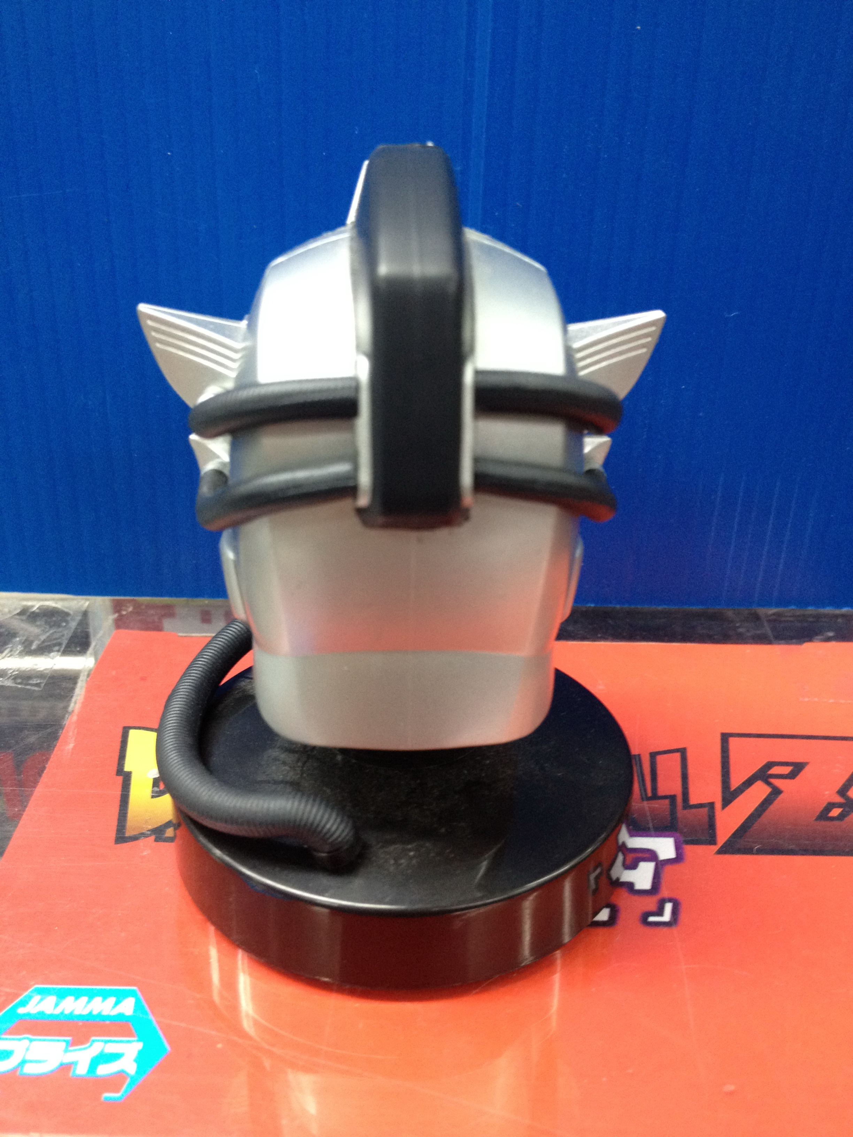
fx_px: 1150
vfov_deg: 52.6
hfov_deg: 40.7
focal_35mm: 35
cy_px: 568
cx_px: 426
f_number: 2.4
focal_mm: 4.28
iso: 160
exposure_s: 1/20
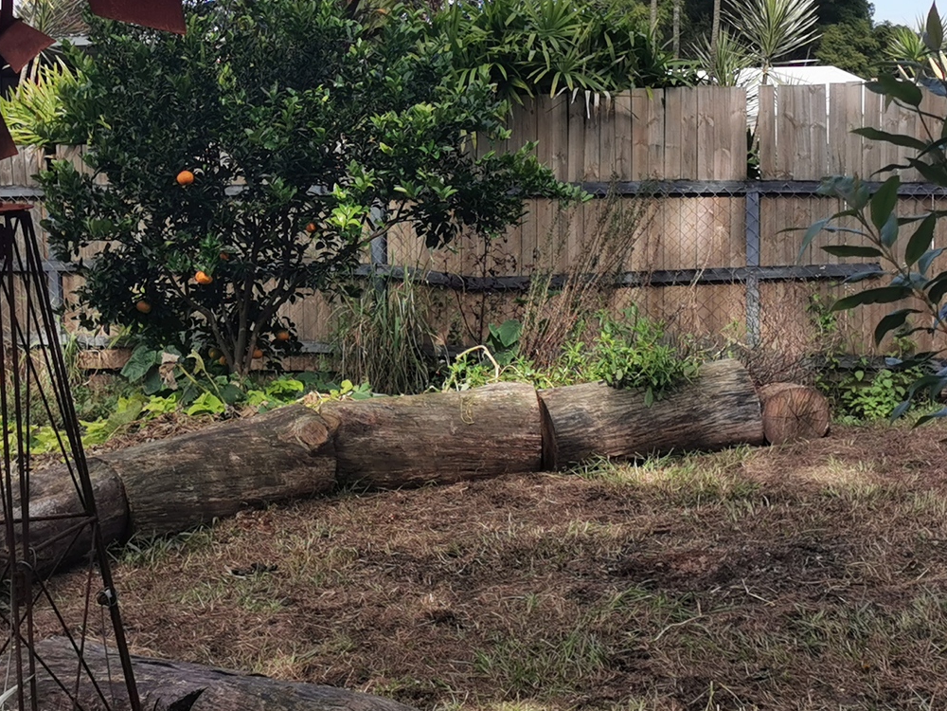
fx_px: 1860
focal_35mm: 68
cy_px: 229
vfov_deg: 21.5
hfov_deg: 28.5
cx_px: 365
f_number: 1.6
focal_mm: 5.56
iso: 50
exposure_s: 1/2874
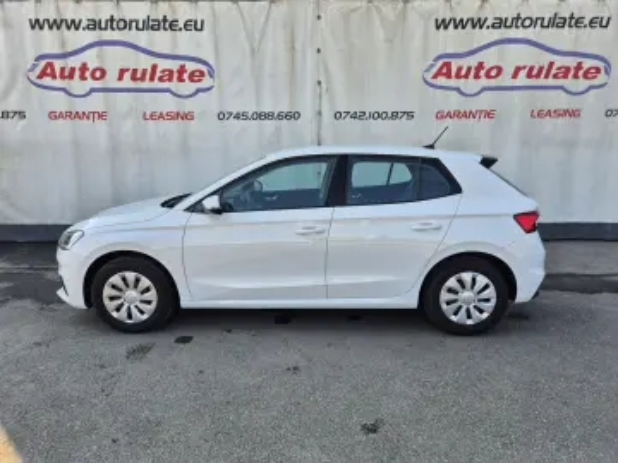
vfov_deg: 58.9
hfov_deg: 73.9
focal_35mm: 23
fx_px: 411
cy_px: 232
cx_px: 309
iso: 25
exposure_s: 1/536
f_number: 1.8
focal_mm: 5.4
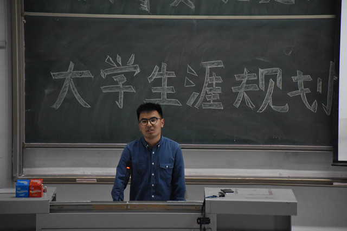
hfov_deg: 9.8
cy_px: 116
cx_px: 174
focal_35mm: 210
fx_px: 2023
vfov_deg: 6.5
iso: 2800
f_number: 5.6
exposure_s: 1/125
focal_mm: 140
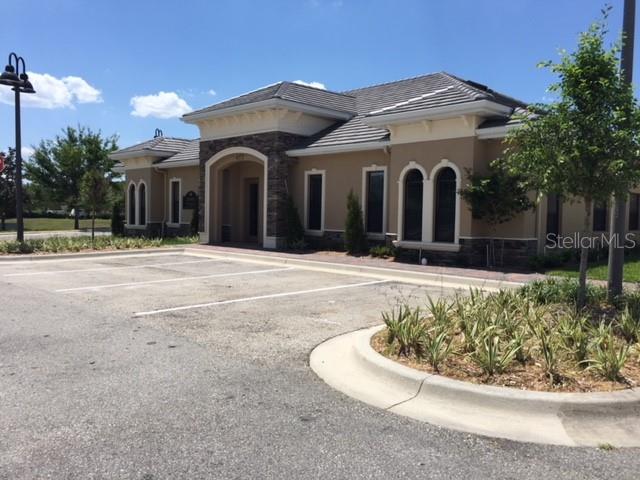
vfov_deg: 48.2
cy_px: 240
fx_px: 536
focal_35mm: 29
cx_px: 320
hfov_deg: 61.7
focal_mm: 4.15
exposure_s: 1/2639
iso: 32
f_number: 2.2
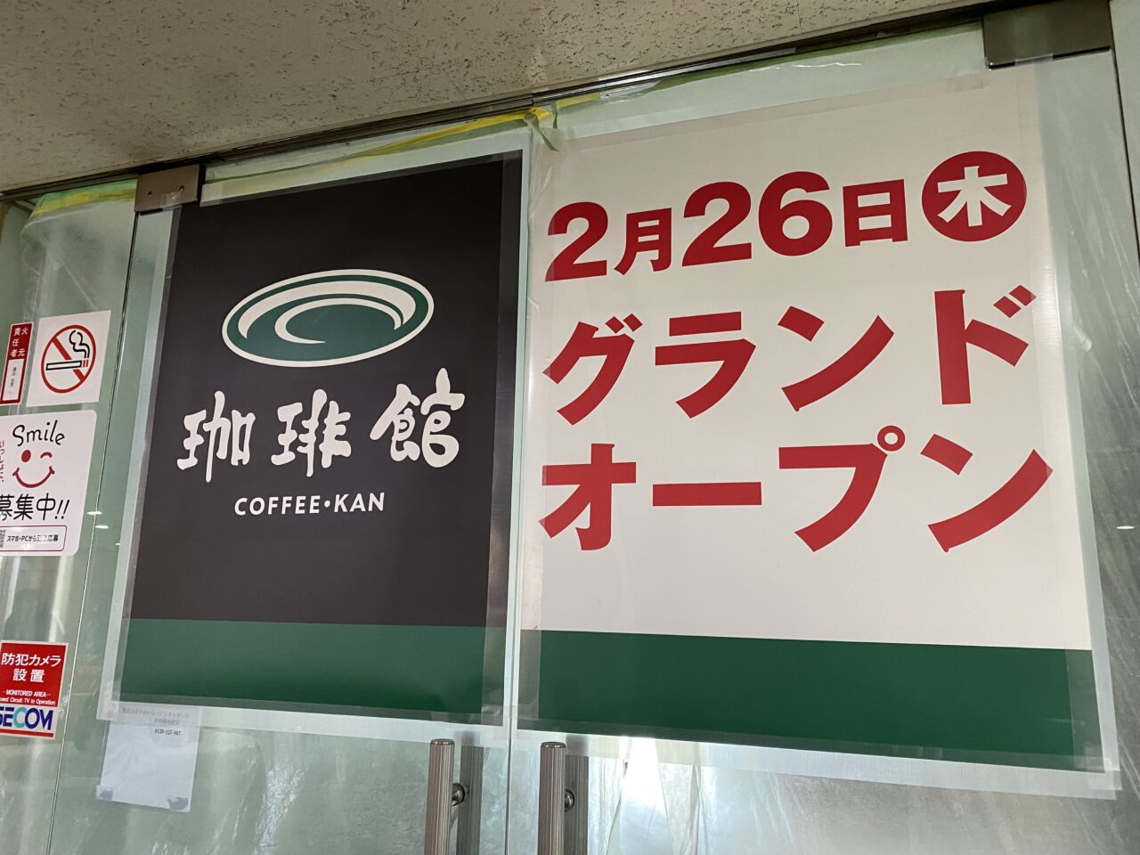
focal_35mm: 26
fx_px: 856
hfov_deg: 67.3
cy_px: 428
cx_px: 570
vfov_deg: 53.1
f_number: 1.8
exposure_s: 1/50
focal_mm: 4.25
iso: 320
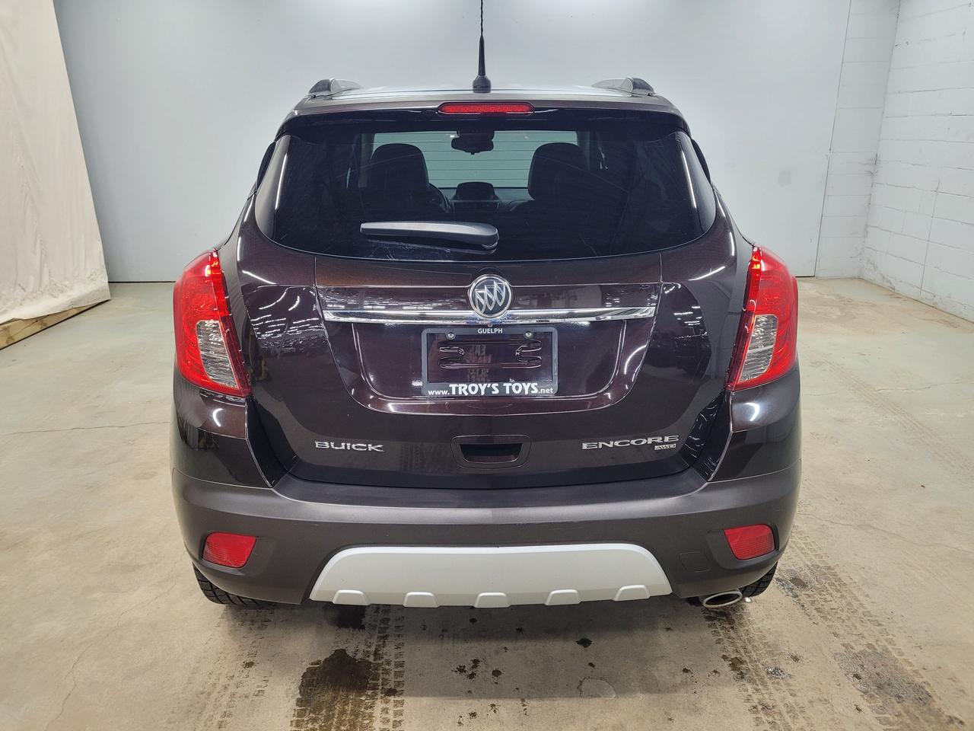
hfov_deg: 67.3
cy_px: 366
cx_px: 487
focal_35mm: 26
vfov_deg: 53.1
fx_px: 732
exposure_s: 1/120
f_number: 1.8
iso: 200
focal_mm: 5.4
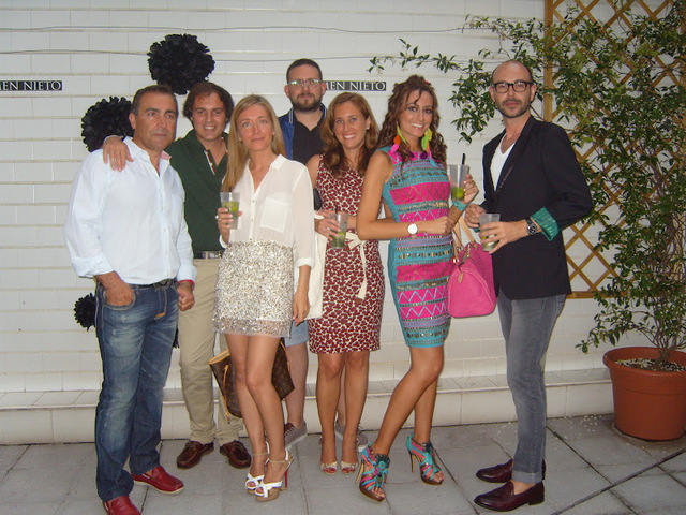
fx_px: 694
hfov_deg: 52.6
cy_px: 258
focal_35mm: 35
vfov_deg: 40.7
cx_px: 343
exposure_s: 1/30
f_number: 2.8
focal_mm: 7.4
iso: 211
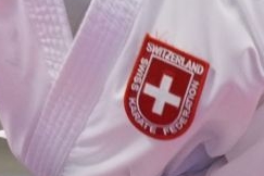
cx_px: -184
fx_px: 8081
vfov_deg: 1.2
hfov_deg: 1.9
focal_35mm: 1102
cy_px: -342
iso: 2500
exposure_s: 1/1000
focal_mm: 149
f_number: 2.8
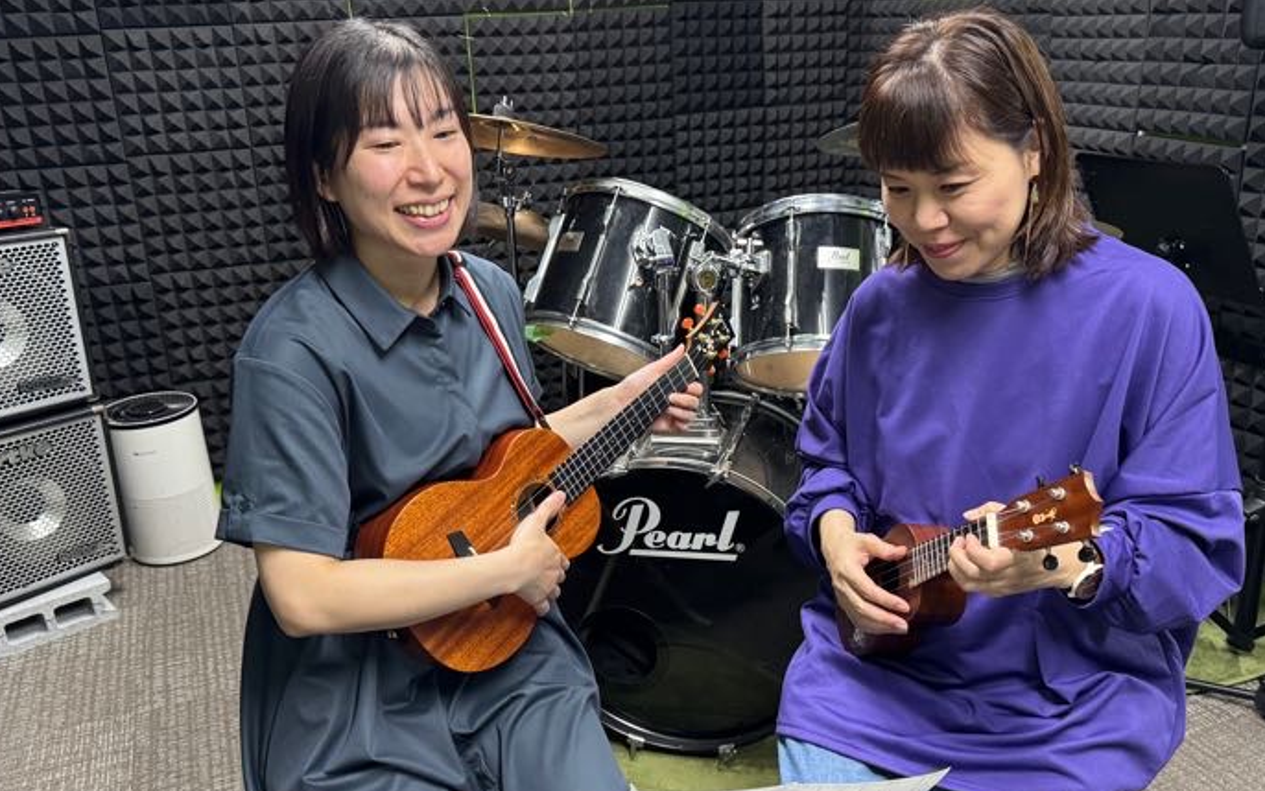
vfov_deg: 40.5
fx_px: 1069
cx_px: 658
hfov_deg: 61.2
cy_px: 453
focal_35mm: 31
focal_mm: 6.76
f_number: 1.78
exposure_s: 1/50
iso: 320
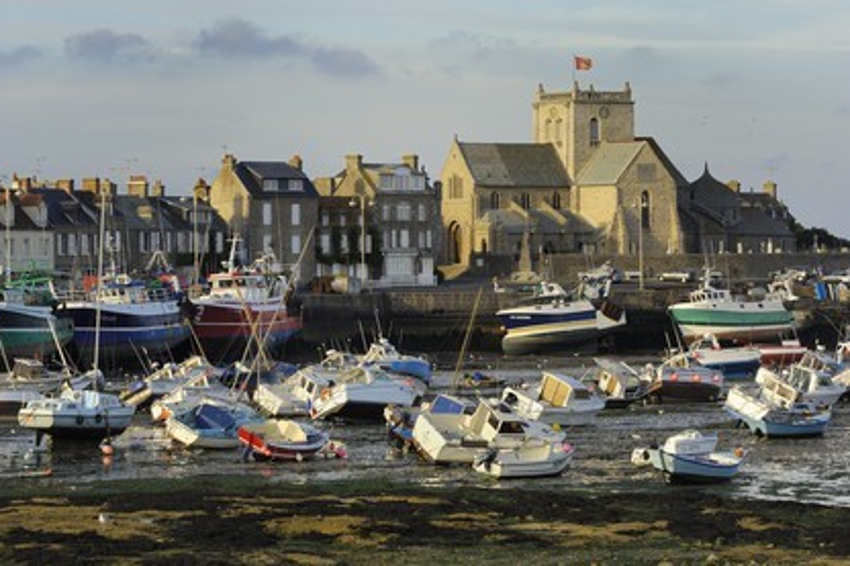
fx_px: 4154
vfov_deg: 7.8
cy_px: 284
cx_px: 424
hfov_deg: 11.7
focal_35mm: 176
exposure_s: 1/125
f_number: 6.3
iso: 100
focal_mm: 116
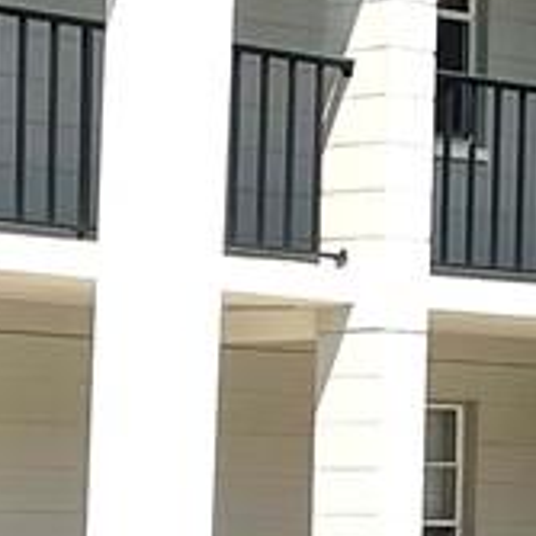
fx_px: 3854
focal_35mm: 220
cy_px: 719
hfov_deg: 8.0
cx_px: 180
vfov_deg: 7.8
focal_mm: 5.7
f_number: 1.5
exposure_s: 1/6579
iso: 50
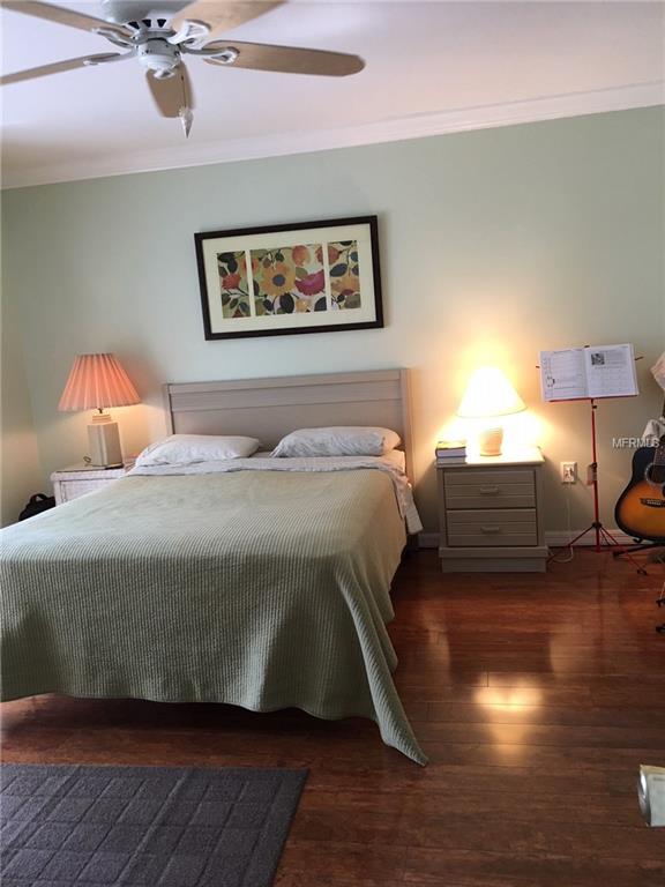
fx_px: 743
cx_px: 332
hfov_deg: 48.2
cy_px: 444
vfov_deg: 61.7
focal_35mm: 29
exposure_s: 1/30
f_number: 2.2
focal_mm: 4.15
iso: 40
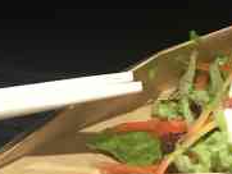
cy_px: -106
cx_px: 186
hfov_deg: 17.4
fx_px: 751
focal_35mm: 112
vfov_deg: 12.4
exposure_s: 1/17
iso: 100
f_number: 2.2
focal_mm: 4.15
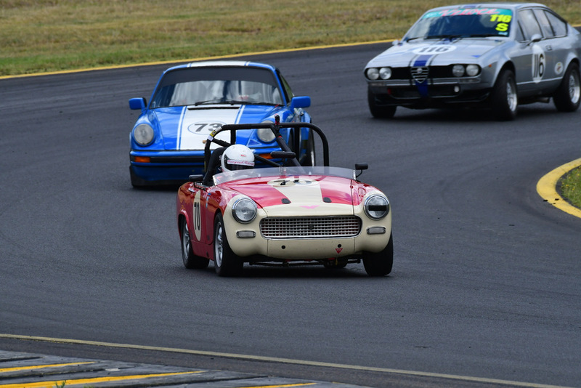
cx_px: 290
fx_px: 12108
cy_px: 194
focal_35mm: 750
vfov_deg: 1.8
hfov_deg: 2.7
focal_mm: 500
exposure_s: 1/640
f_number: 11
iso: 500
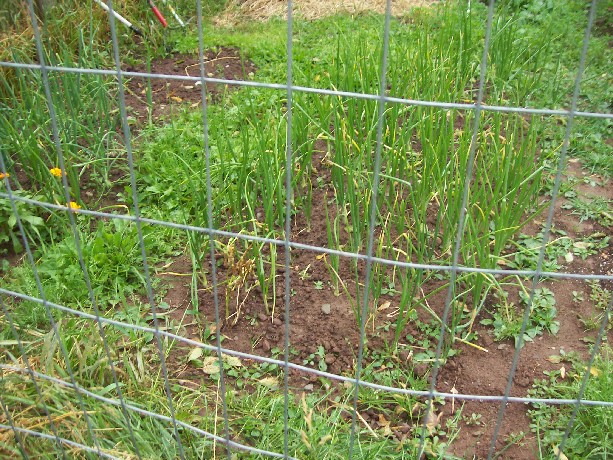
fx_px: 637
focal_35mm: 36
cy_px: 230
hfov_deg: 51.4
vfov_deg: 39.6
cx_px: 306
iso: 80
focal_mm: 6
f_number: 2.7
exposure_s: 1/162
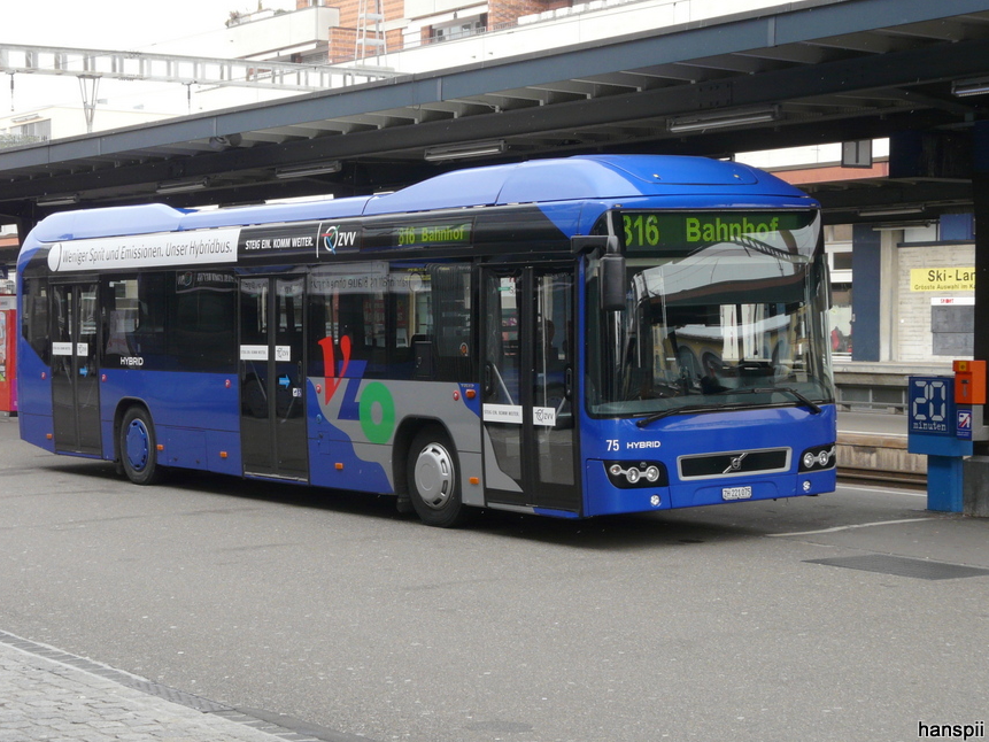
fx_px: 2057
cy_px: 333
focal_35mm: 72
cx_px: 438
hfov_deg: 27.0
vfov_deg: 20.4
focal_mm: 10.2
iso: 100
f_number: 4
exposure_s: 1/200
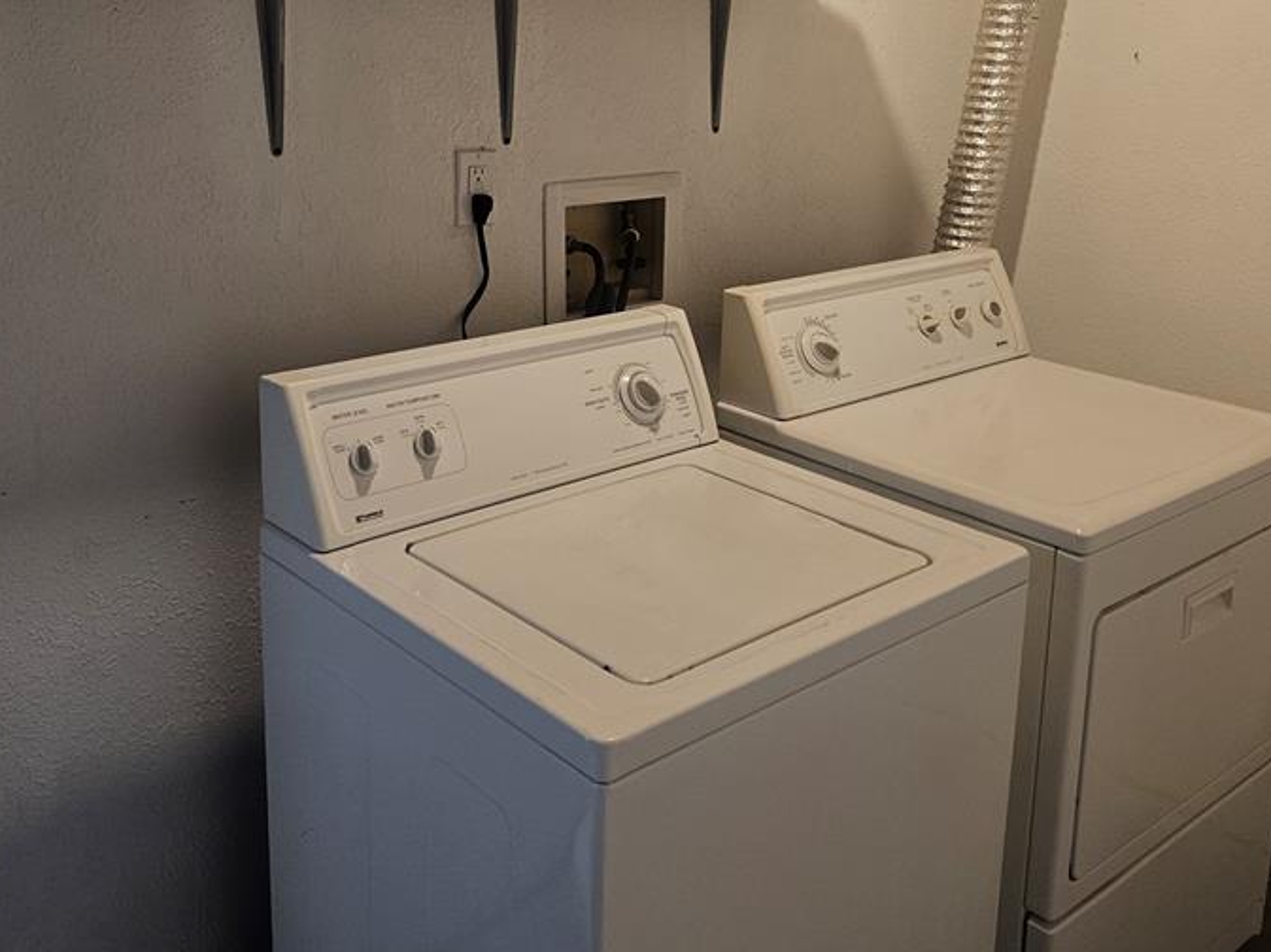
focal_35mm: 35
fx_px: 1284
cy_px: 332
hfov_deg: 52.6
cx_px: 585
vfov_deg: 40.3
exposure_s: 1/120
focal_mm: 5.4
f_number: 1.8
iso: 320
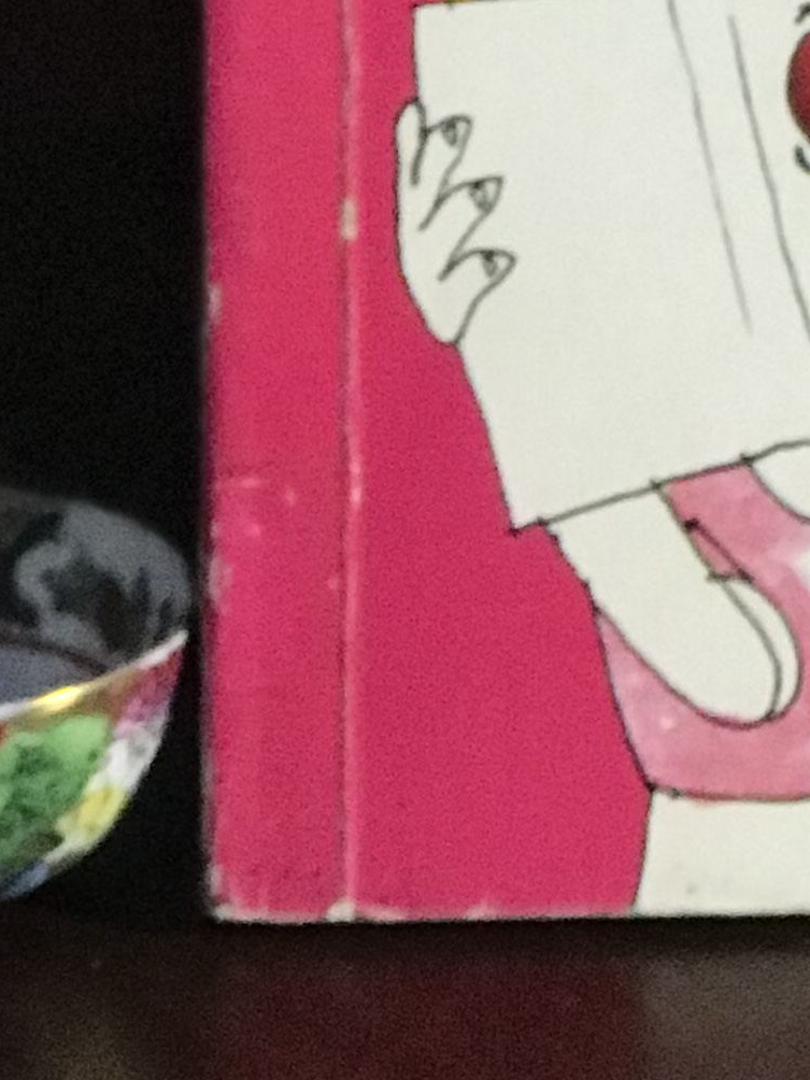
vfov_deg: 8.5
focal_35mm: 229
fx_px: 7145
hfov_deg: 6.4
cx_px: 1198
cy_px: -349
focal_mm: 6.6
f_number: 2.8
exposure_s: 1/50
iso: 160
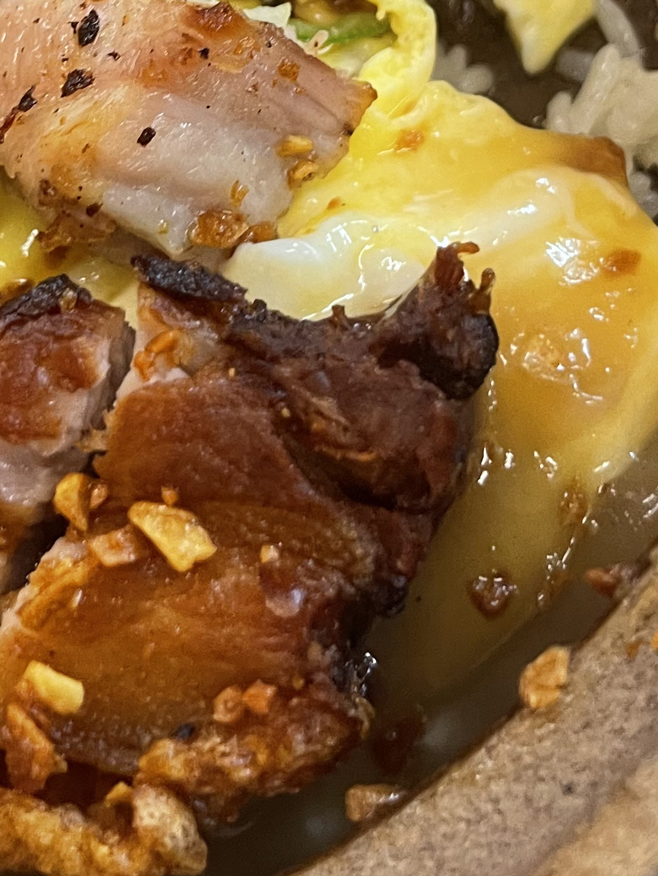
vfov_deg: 27.5
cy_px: 81
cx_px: 171
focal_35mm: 68
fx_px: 1723
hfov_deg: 21.5
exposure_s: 1/50
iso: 250
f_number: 1.6
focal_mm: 5.1
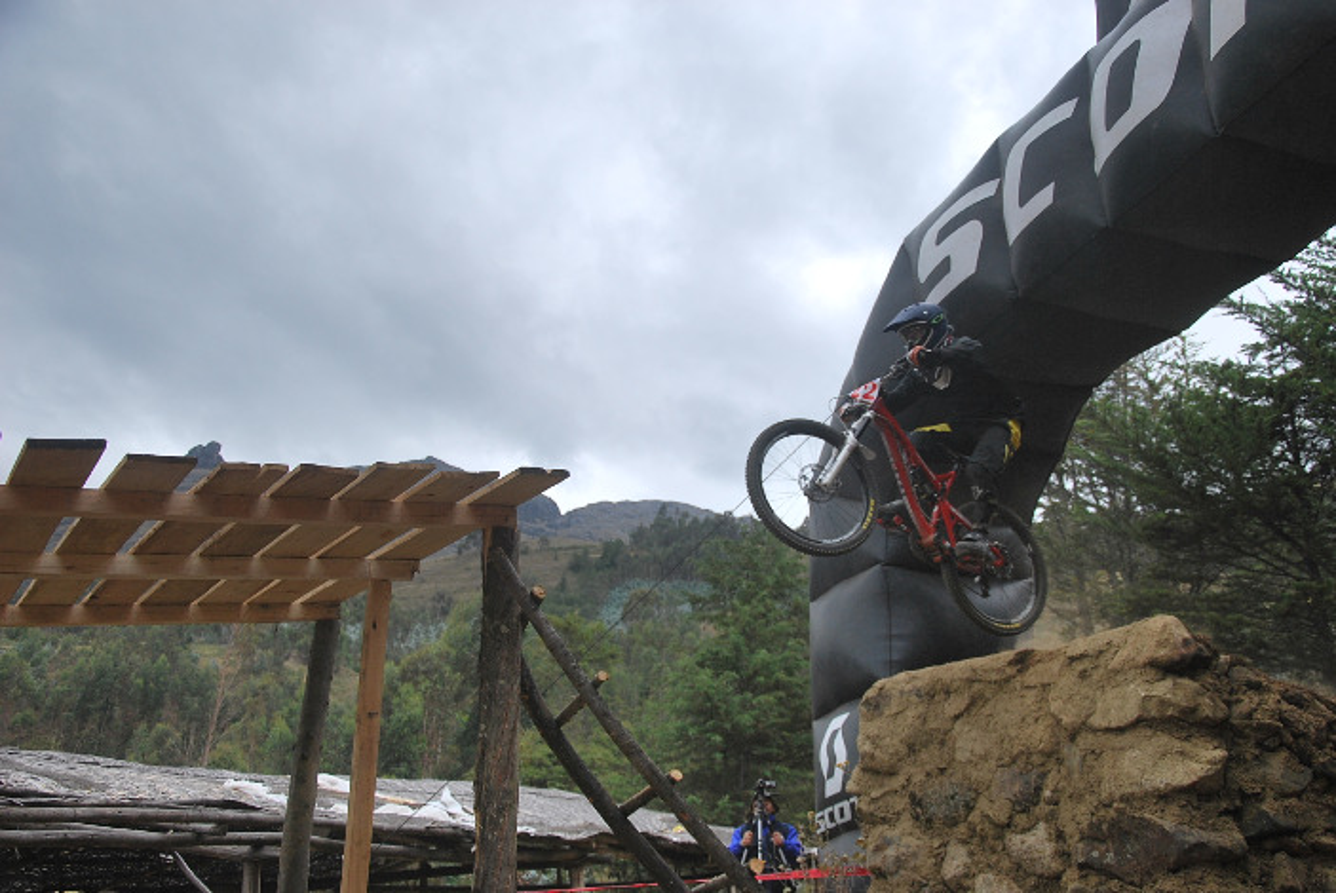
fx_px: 1393
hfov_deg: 51.2
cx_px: 668
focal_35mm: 38
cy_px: 446
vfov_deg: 35.6
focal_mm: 25
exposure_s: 1/1000
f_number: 4
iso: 200
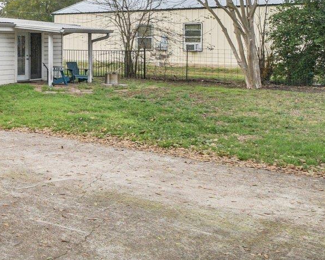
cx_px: -101
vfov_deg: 29.4
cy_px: 18
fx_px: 472
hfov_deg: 30.0
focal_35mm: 49
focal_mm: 10
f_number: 8
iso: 400
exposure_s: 1/400
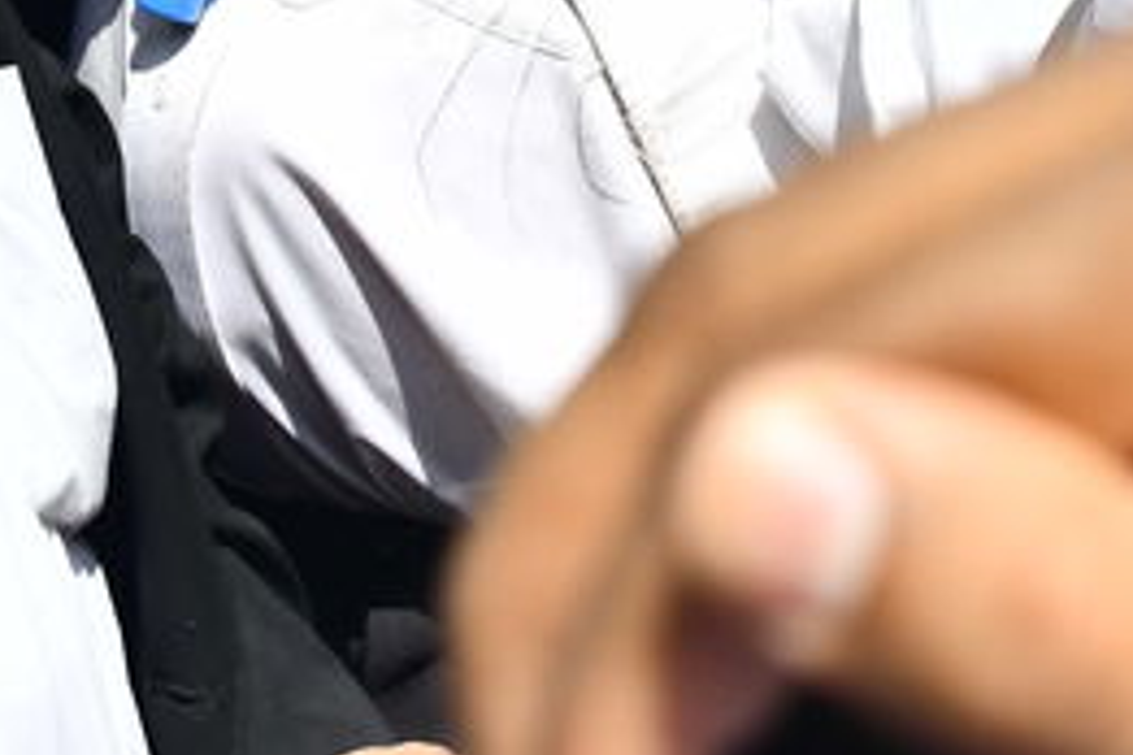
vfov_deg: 6.9
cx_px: 525
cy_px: -796
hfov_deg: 10.7
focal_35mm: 193
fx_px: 6074
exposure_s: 1/2000
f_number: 6.3
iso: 400
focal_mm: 36
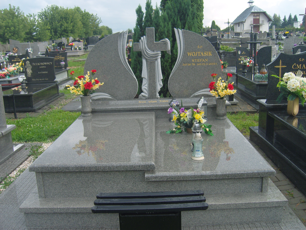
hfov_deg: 54.0
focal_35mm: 34
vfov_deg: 41.8
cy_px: 115
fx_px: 301
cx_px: 153
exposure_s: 1/160
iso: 100
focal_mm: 7.3
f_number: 2.8
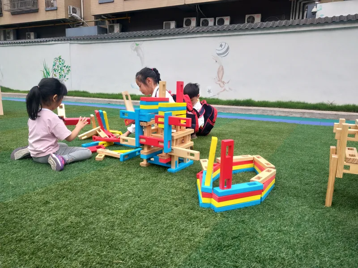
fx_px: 310
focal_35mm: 30
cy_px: 134
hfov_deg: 60.0
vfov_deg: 46.8
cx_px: 179
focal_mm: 3.95
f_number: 1.8
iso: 50
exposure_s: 1/475
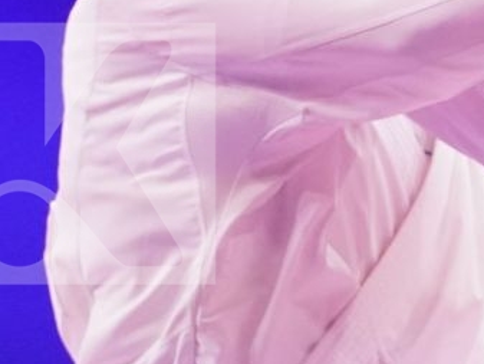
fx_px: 10854
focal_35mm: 776
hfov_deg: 2.6
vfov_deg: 1.9
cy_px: 154
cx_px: 569
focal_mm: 151
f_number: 2.8
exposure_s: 1/1000
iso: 6400
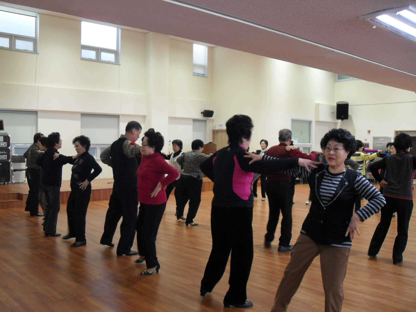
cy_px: 156
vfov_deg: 40.7
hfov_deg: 52.6
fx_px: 421
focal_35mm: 35
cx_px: 208
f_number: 2.8
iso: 200
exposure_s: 1/45
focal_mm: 6.2
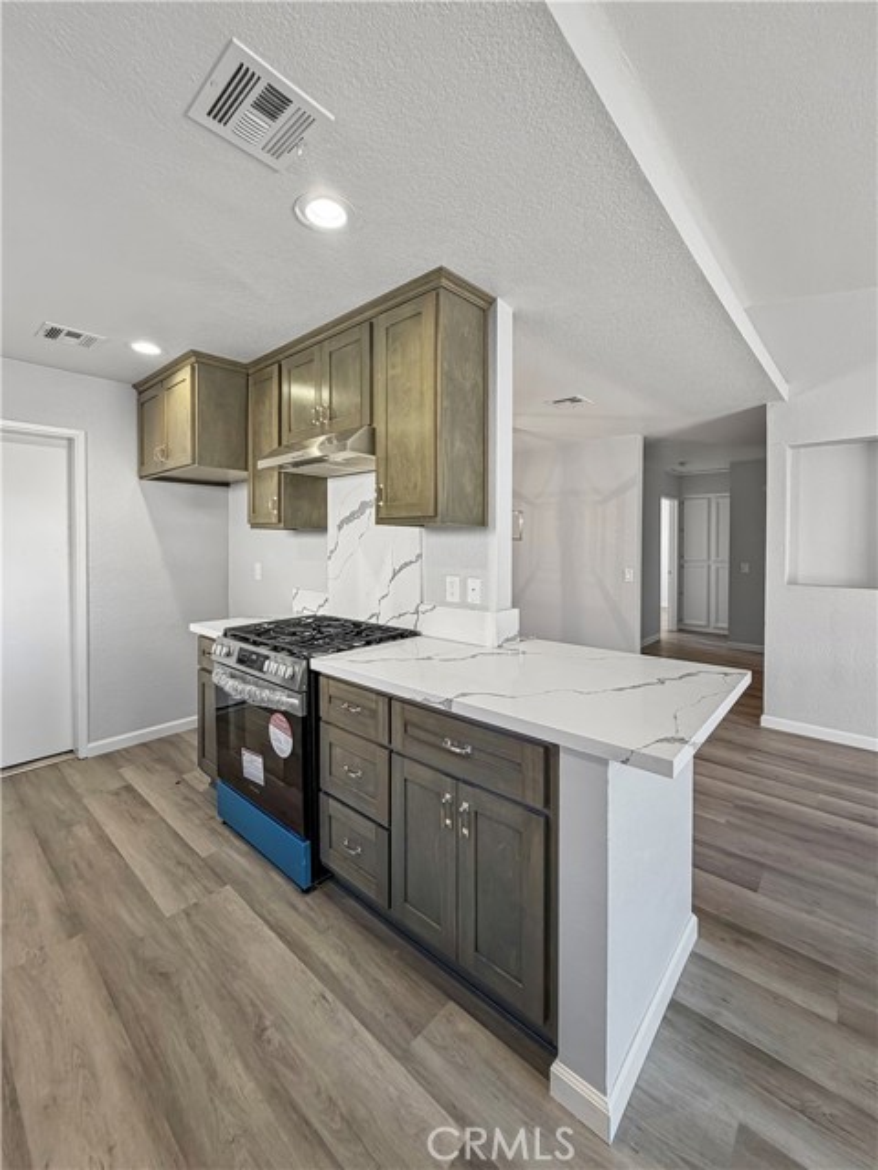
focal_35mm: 14
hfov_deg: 85.7
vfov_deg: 102.1
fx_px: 473
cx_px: 439
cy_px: 585
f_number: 2.2
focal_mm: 2.22
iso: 160
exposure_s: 1/120
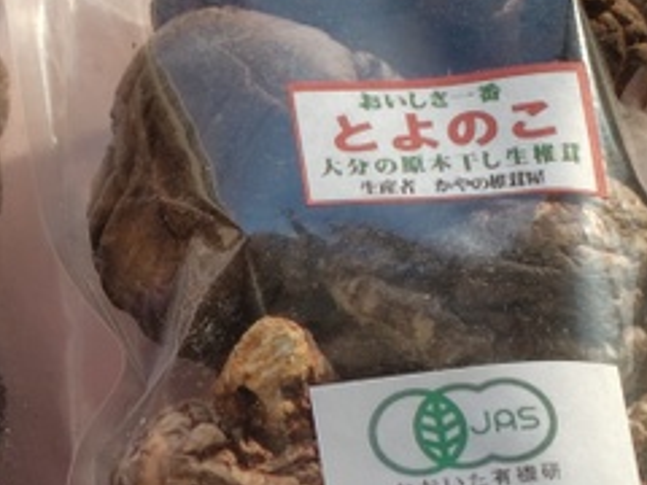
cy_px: 361
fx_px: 860
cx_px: 59
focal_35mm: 46
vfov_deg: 31.0
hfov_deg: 38.3
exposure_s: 1/213
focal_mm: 5.6
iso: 50
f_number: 1.9
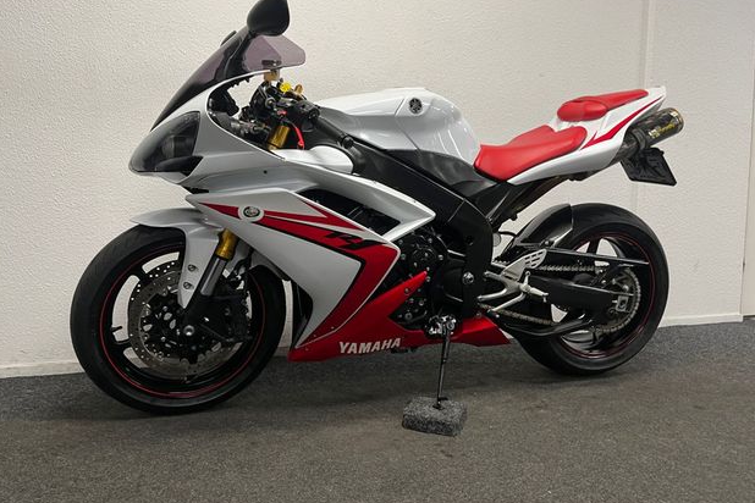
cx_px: 365
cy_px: 226
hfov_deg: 65.5
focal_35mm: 28
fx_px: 587
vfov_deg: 46.3
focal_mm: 5.1
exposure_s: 1/50
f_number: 1.6
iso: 80
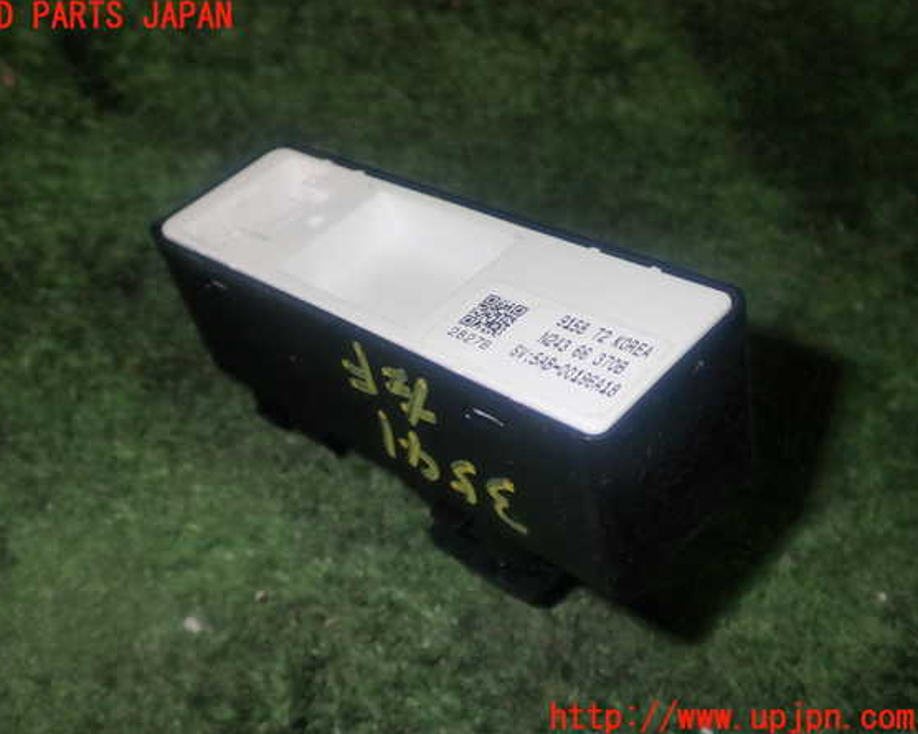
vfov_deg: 37.3
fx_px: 1087
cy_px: 368
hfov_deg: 45.8
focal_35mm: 40
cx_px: 428
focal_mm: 6.83
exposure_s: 1/40
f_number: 8
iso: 200
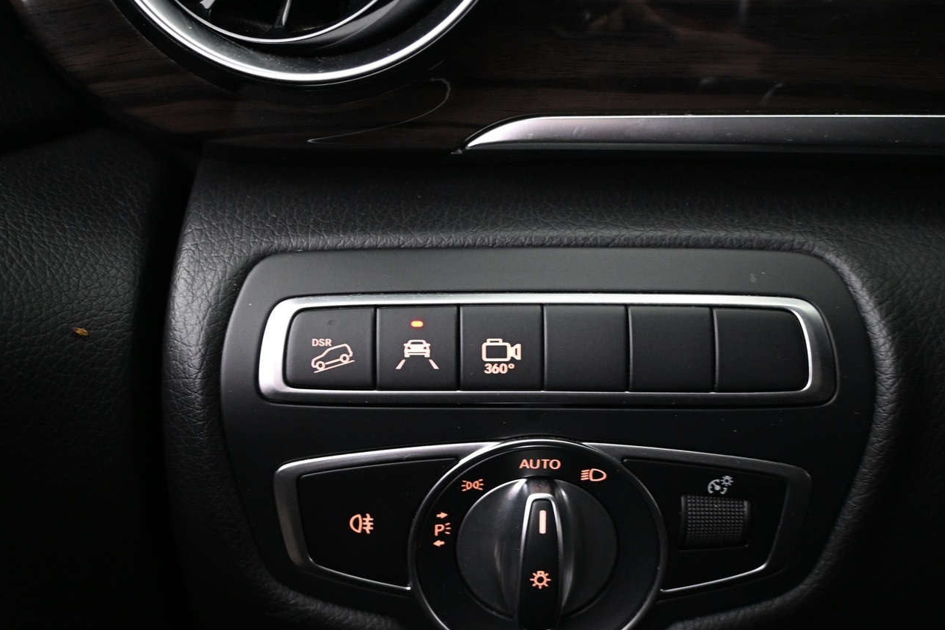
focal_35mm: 39
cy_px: 371
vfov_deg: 34.2
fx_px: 1022
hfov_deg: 49.5
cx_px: 407
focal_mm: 20.5
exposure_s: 1/13
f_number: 3.8
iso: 1600
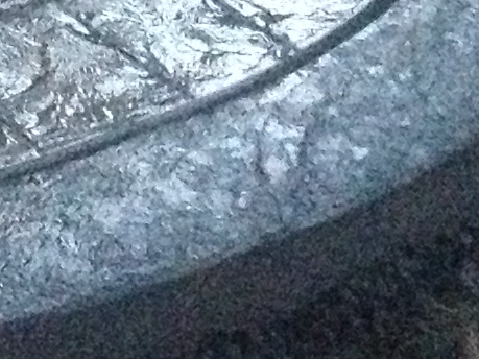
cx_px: -405
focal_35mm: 249
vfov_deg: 5.6
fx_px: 3445
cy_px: -661
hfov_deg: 7.7
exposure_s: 1/15
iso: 800
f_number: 2.4
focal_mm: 4.28
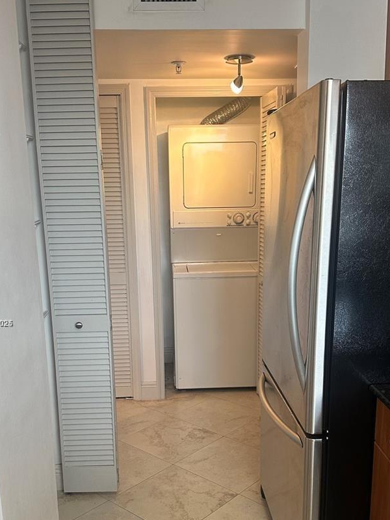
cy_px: 324
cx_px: 186
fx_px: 541
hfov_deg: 39.6
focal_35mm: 36
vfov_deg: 50.9
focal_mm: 6.86
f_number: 1.78
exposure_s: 1/120
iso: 160
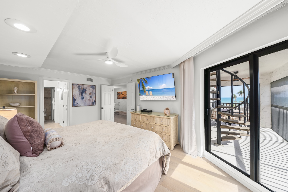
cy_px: 96
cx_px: 144
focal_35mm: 13
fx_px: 104
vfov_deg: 85.5
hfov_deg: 108.3
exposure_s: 1/2
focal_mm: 13
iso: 160
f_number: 10
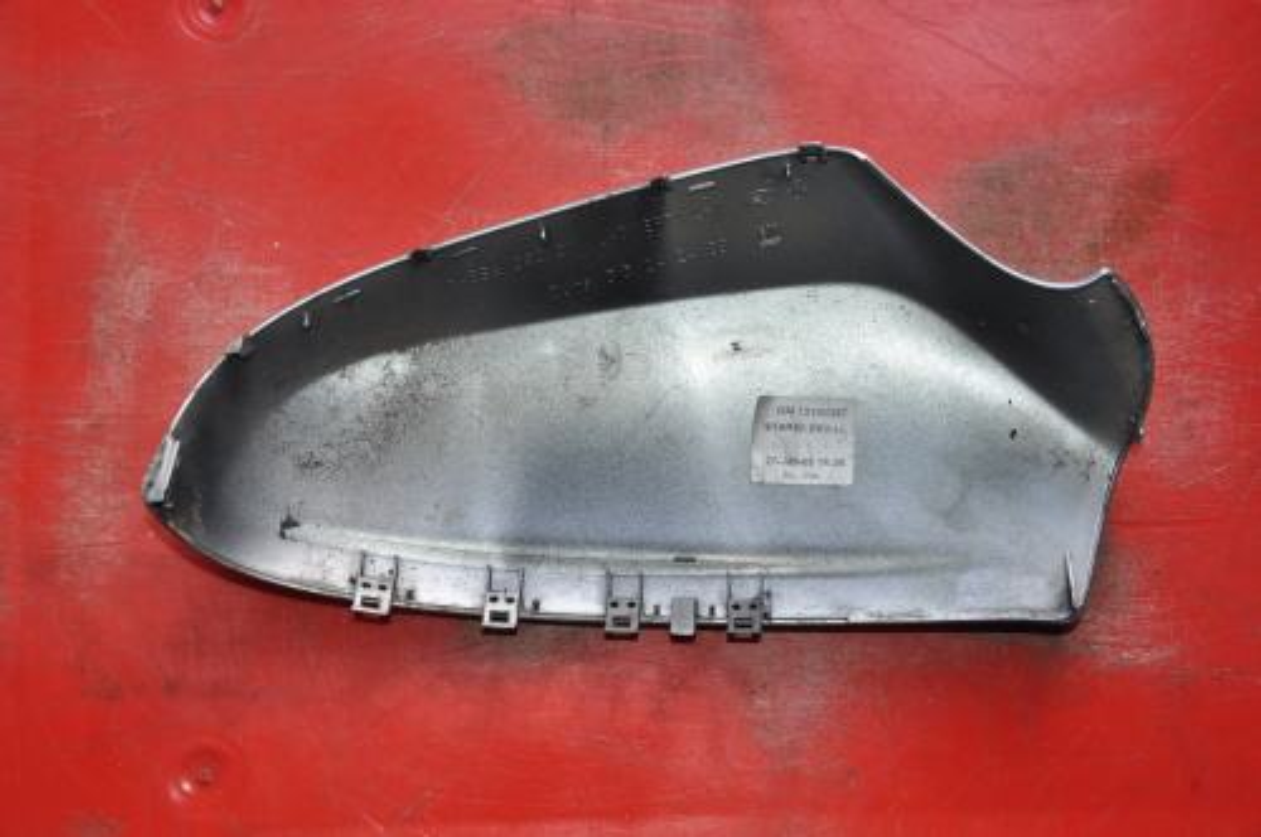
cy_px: 418
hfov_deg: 38.9
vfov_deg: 26.4
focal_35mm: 51
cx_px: 630
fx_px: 1784
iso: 400
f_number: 4.2
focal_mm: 34
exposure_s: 1/60
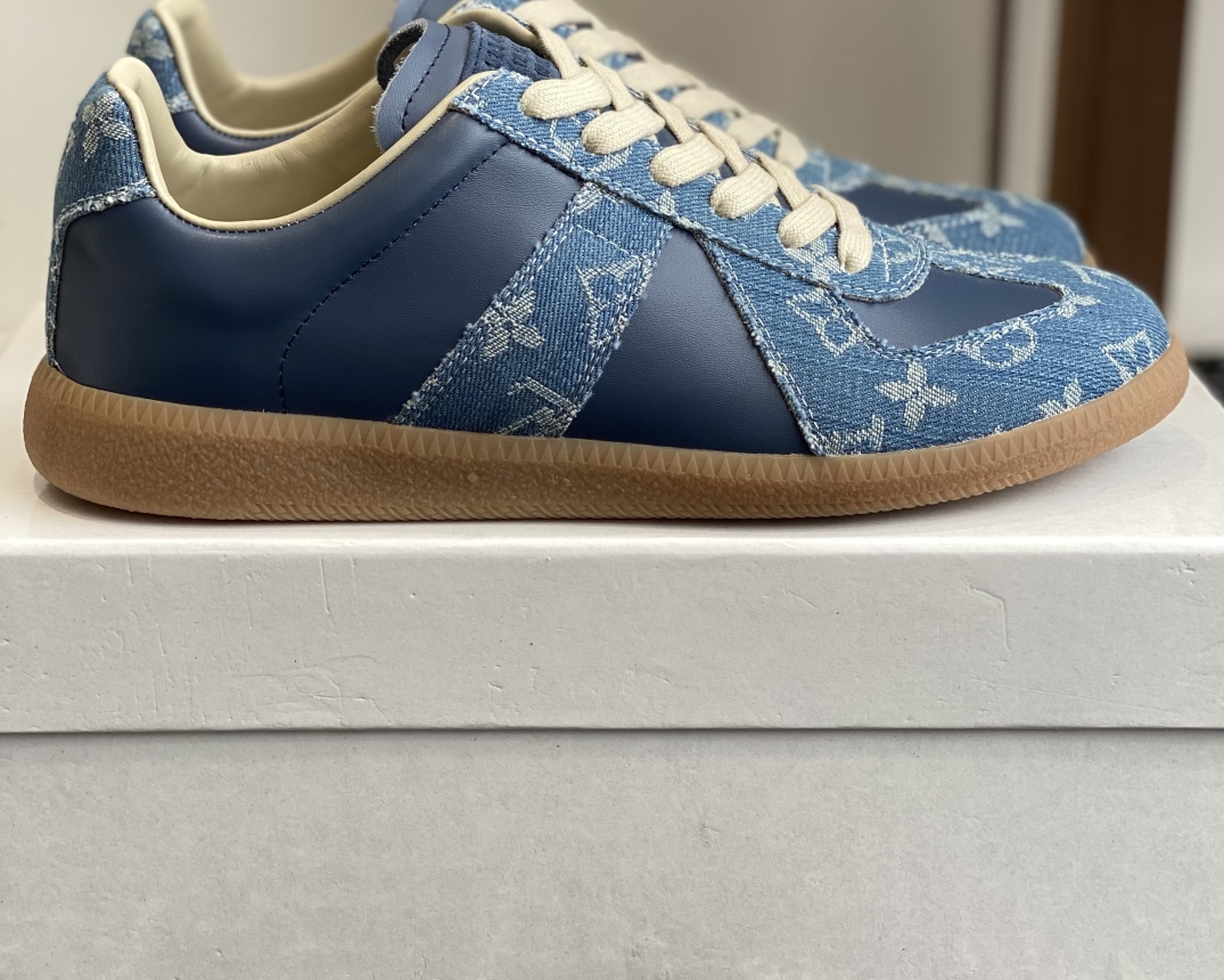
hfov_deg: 27.9
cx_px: 614
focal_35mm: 68
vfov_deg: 22.4
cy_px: 332
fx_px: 2463
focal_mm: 6
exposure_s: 1/122
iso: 40
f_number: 2
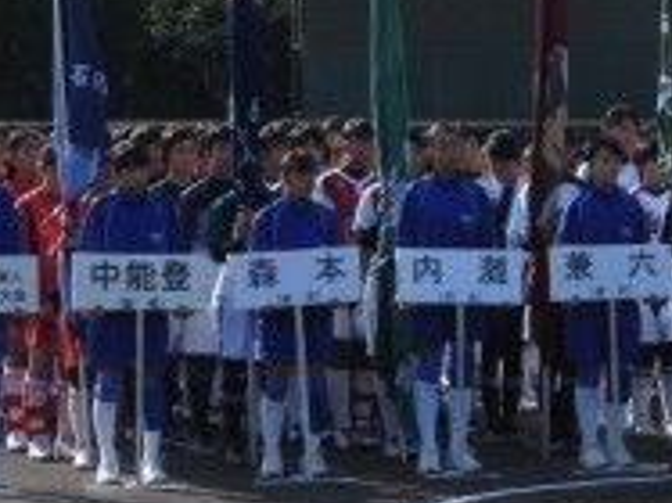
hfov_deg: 8.7
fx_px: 4365
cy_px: 208
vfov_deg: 6.6
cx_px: 726
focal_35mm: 225
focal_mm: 12.5
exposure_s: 1/640
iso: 100
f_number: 4.5
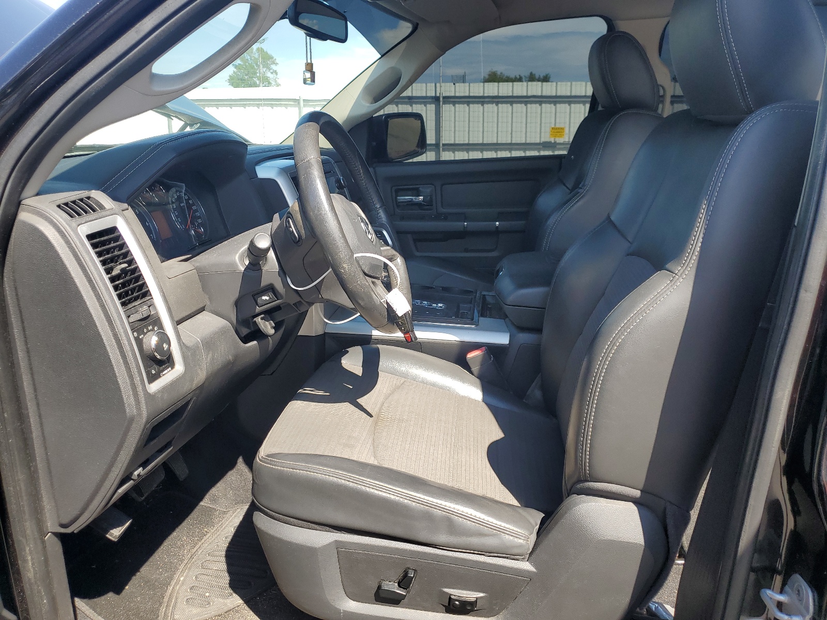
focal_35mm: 26
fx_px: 621
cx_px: 414
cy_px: 310
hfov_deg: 67.3
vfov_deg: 53.1
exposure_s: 1/833
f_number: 1.5
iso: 50
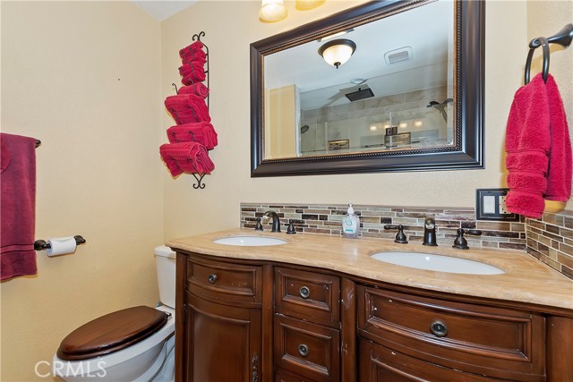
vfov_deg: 77.4
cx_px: 286
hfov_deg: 100.4
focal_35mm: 15
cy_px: 191
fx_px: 239
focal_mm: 10
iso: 400
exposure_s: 1/30
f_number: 8
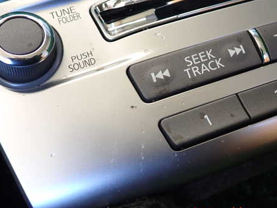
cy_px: 83
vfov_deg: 35.9
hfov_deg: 46.7
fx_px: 320
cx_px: 148
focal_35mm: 40
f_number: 2.3
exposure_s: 1/60
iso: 125
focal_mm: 5.4
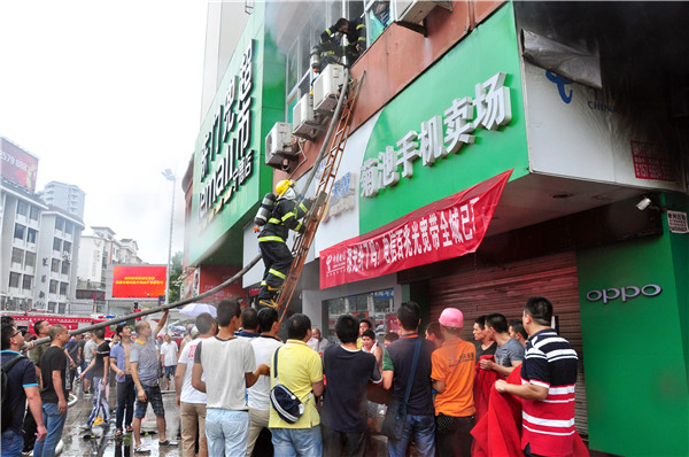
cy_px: 228
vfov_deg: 47.8
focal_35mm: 27
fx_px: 516
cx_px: 344
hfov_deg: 67.5
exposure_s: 1/100
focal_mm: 18
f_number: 9
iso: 500
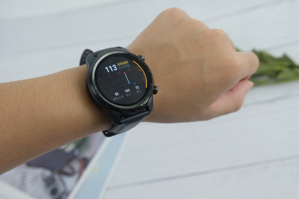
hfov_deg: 43.6
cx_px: 150
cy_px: 100
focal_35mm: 45
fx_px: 374
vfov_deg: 29.9
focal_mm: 30.2
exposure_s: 1/75
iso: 800
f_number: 5.6
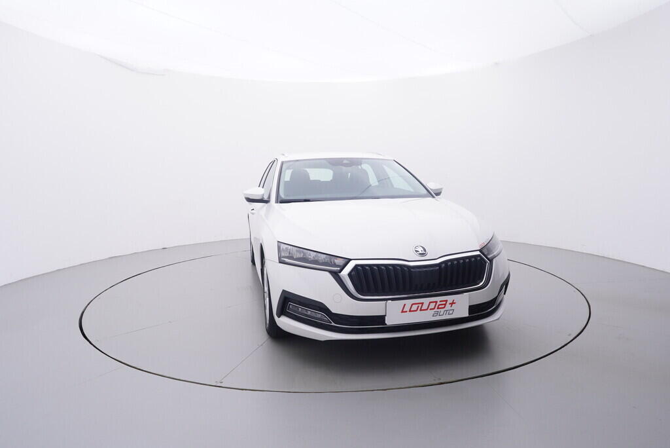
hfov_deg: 77.3
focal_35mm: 22
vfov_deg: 56.2
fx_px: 419
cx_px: 335
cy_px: 224
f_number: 5
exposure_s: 1/80
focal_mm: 15
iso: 200
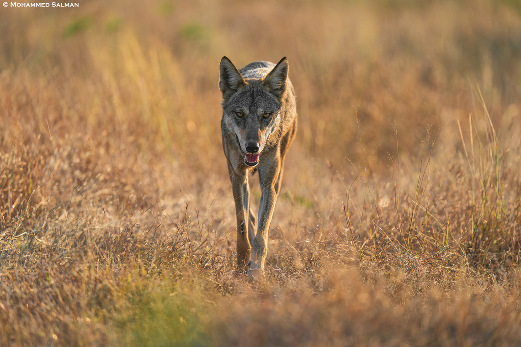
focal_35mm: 600
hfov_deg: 3.4
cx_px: 260
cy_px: 174
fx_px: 8683
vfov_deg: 2.3
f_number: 4
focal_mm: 600
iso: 800
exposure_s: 1/6400
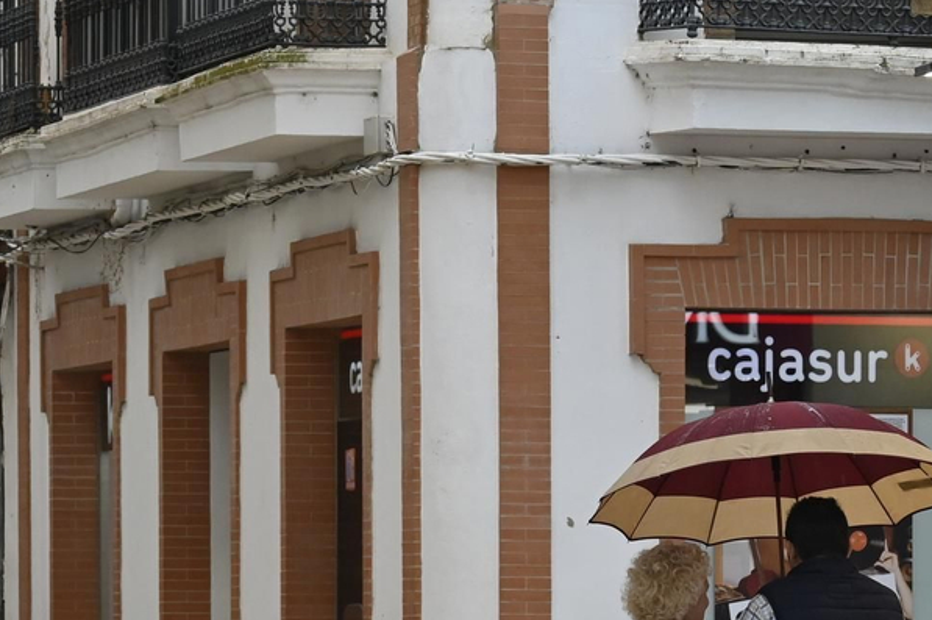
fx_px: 9157
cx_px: 397
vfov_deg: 3.9
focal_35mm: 354
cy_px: 592
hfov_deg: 5.8
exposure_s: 1/320
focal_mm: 88
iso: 500
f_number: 5
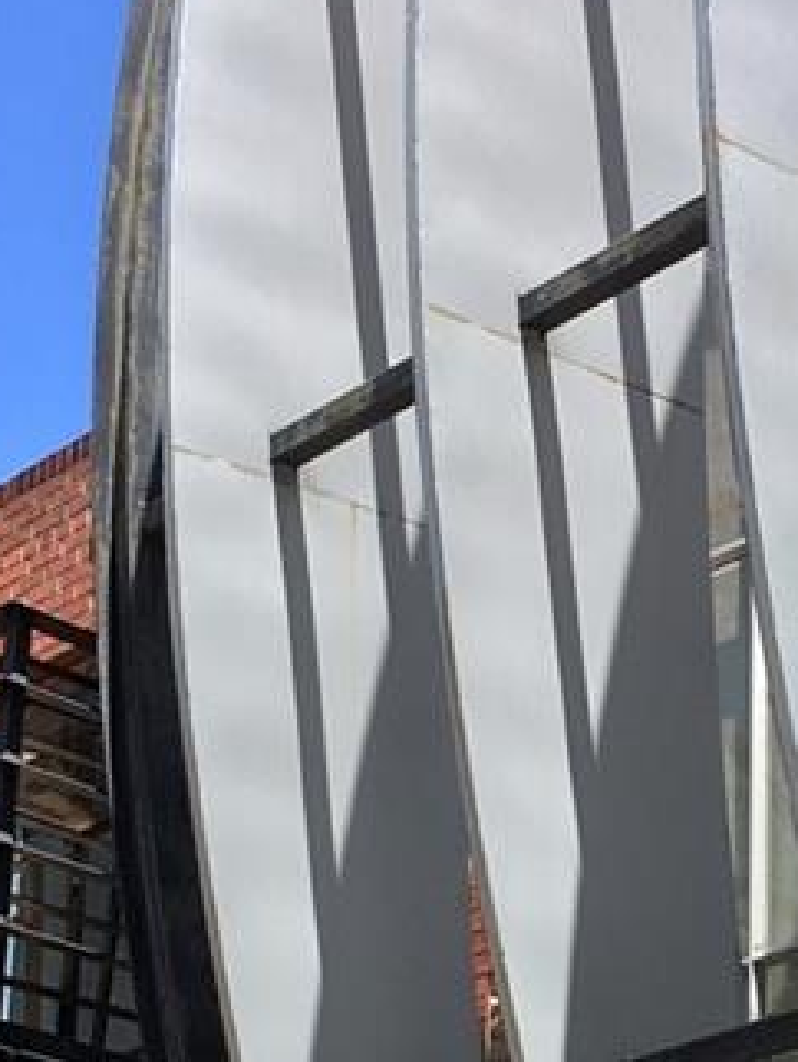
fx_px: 3315
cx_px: 699
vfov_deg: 17.6
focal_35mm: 108
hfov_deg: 13.6
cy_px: 1141
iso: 25
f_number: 2.2
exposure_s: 1/836
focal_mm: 4.15
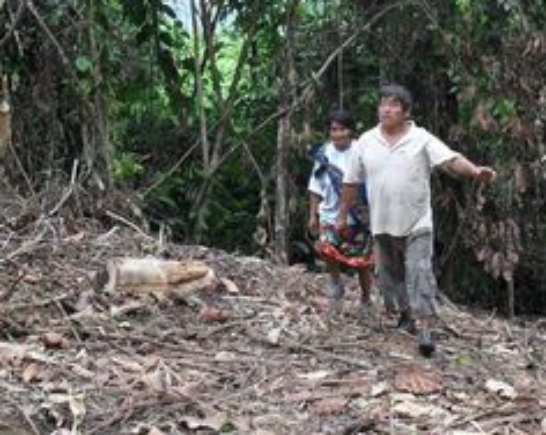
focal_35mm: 63
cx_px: 352
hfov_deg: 29.9
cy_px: 148
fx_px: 1016
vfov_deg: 24.1
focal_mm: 6.3
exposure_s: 1/90
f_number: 2.8
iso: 80
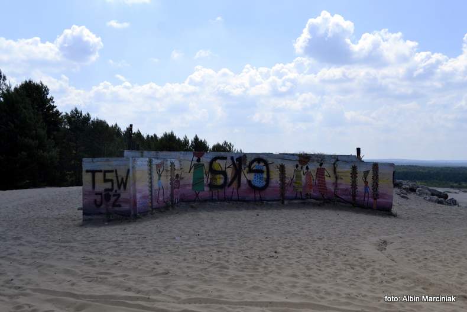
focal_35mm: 36
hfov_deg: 53.1
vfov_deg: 36.9
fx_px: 467
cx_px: 234
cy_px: 156
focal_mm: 24
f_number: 6.3
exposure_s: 1/1600
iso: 400
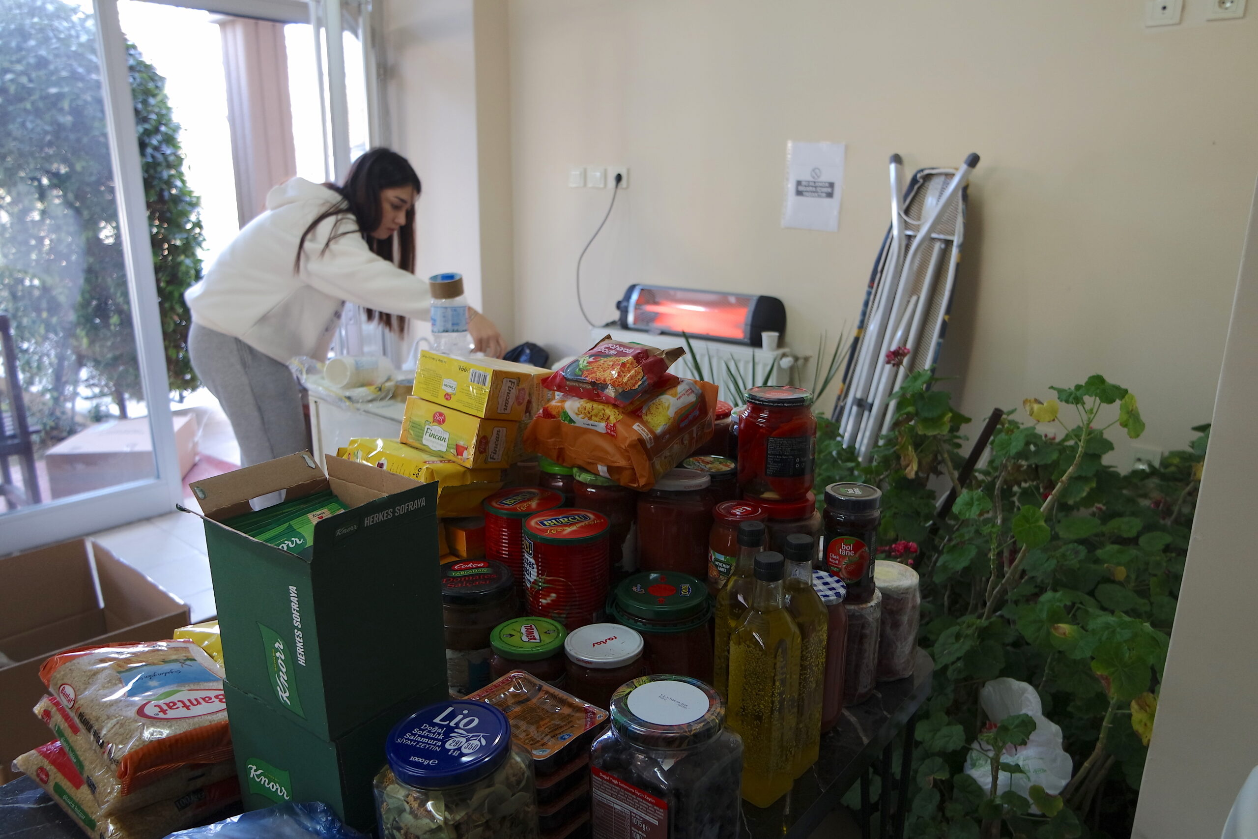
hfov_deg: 73.7
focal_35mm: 24
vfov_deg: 53.1
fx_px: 839
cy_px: 420
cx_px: 629
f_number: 3.5
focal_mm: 16
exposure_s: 1/30
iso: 400
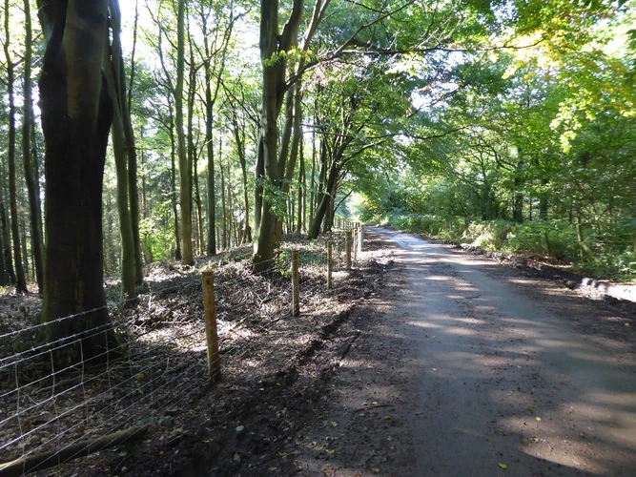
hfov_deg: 69.4
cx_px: 318
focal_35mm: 25
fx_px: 459
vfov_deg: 54.9
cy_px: 238
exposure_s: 1/60
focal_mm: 4.3
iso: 200
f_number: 3.3
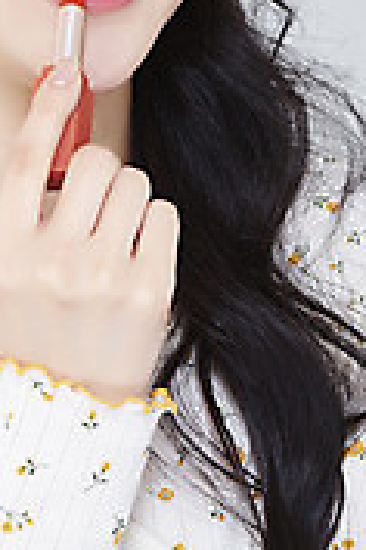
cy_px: -47
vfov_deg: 8.6
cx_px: 39
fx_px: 3614
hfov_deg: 5.8
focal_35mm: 237
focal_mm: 105
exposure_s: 1/125
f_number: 11
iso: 64
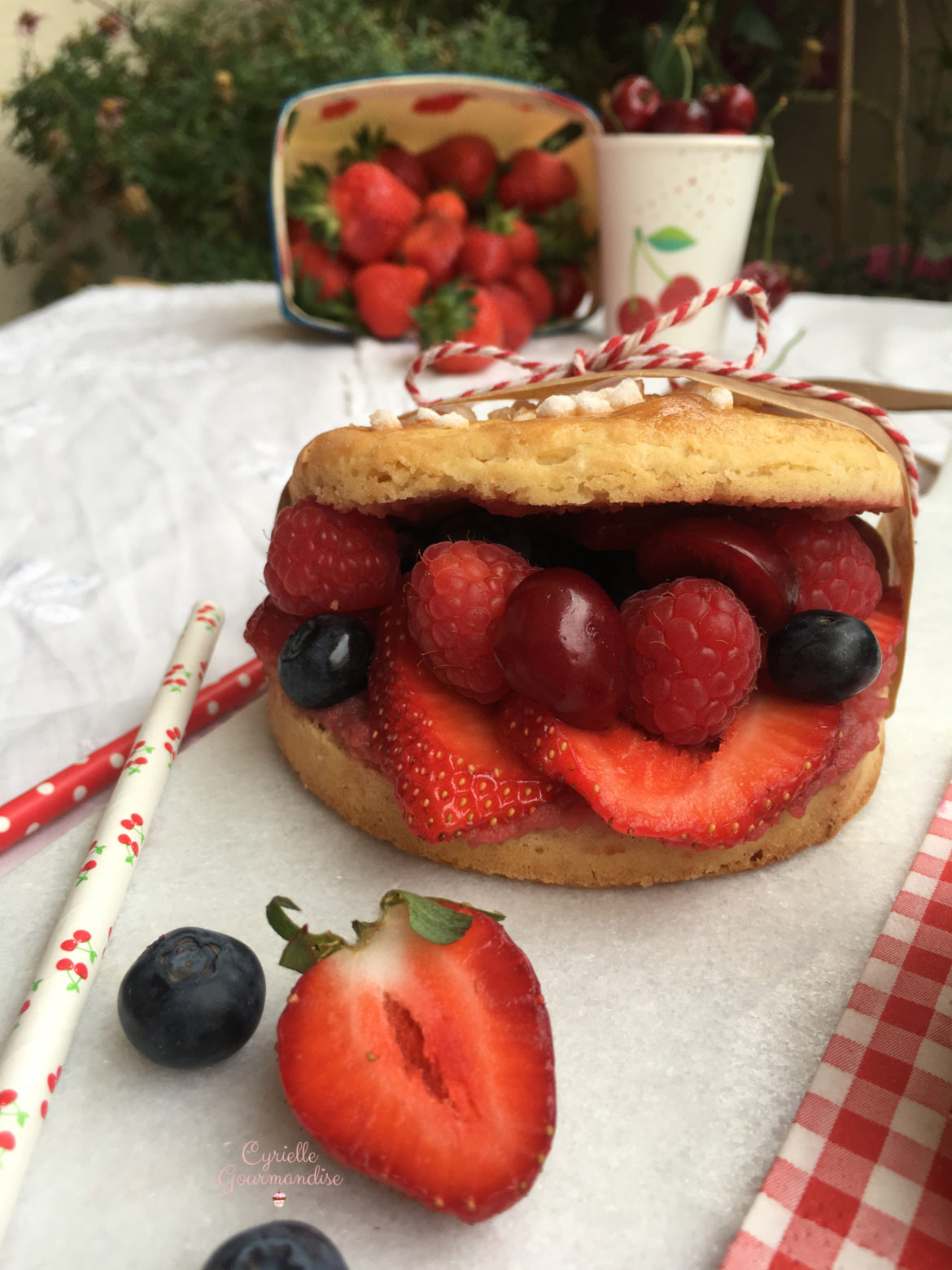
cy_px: 635
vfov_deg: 61.7
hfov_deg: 48.2
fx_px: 1063
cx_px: 476
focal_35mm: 29
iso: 32
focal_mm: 4.15
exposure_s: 1/50
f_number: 2.2
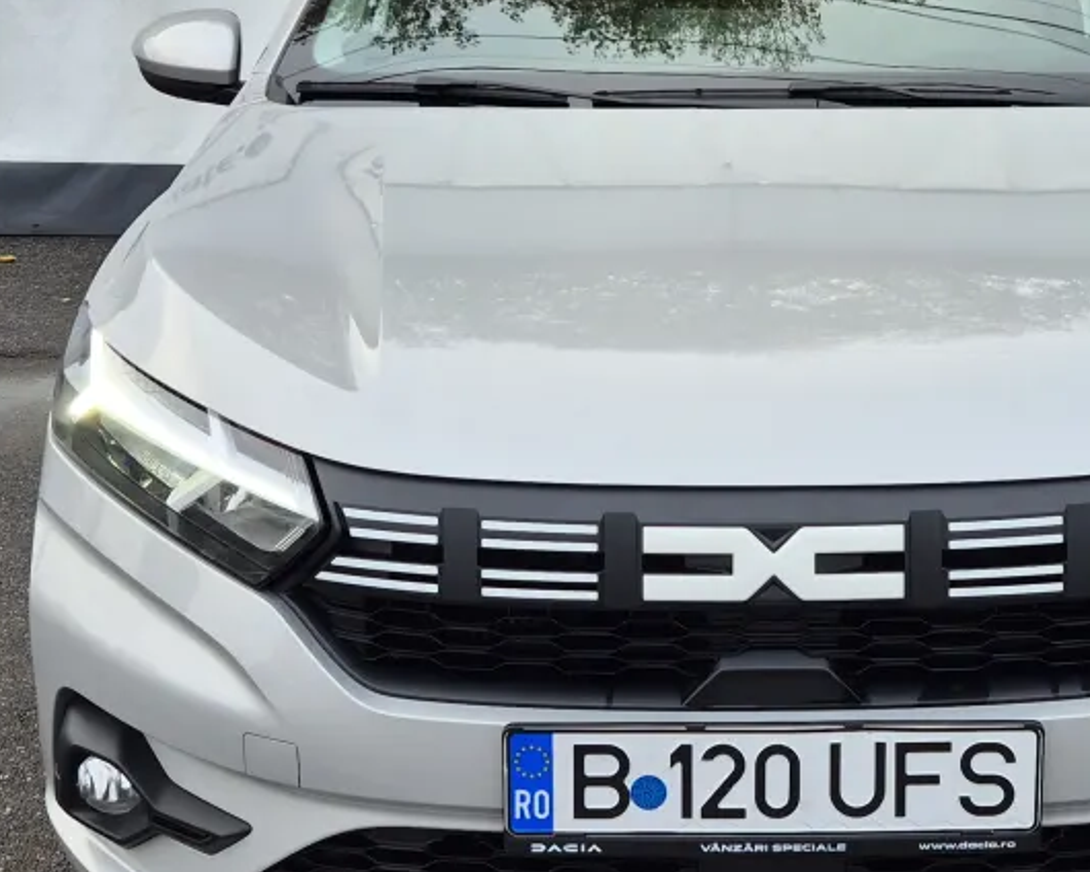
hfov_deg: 30.6
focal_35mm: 61
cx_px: 771
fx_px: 1968
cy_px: 261
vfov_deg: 24.8
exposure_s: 1/180
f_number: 1.8
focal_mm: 5.4
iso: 25
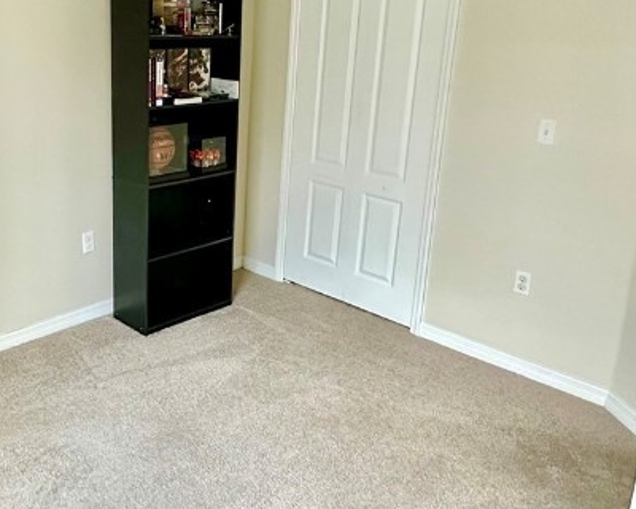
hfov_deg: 49.9
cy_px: 186
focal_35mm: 35
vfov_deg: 41.9
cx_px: 175
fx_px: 659
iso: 500
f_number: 2.2
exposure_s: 1/60
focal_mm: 2.22
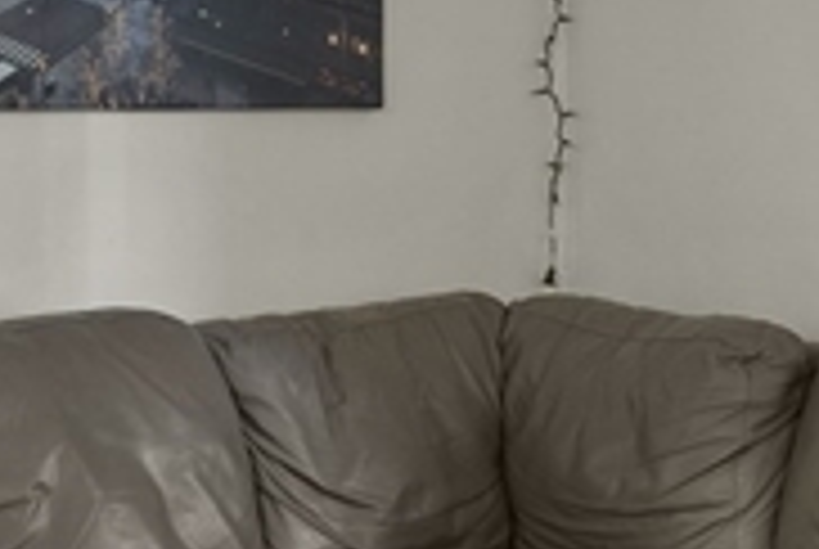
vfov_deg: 13.6
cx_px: 495
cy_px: 142
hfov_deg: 20.2
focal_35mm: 101
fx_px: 2301
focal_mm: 18
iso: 320
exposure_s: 1.6
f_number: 7.1
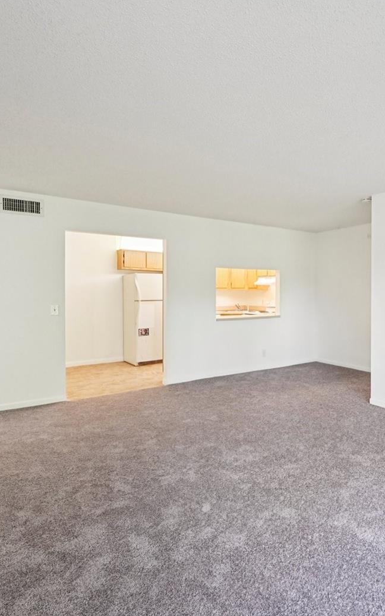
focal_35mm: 22
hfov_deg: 52.1
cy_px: 301
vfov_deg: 79.6
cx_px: 299
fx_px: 369
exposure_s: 1/50
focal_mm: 14
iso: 2500
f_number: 8
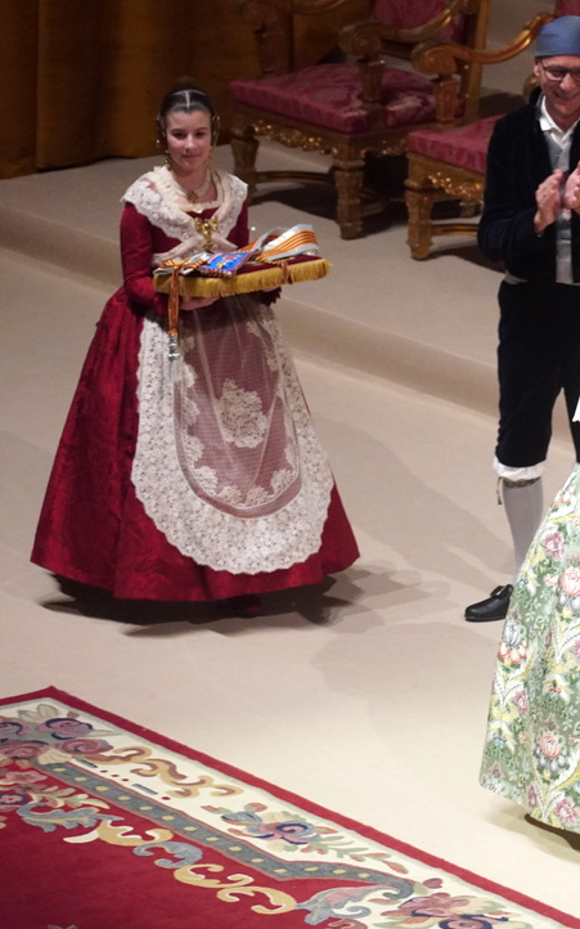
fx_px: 6426
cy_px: 417
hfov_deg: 5.2
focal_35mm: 254
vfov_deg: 8.3
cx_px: 449
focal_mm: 100
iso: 3200
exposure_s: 1/160
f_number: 5.6
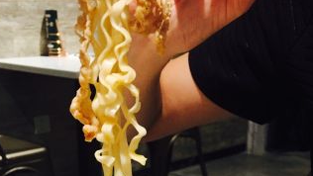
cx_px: 150
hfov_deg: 30.1
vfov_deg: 16.5
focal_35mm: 70
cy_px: 218
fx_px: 581
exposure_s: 1/33
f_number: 2.2
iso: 64
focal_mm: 4.15
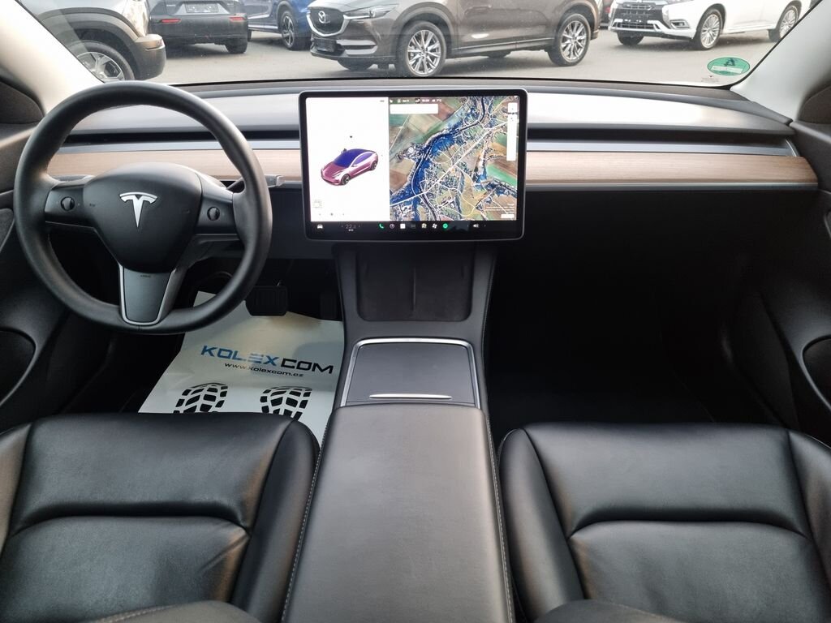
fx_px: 624
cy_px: 312
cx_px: 416
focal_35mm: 26
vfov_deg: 53.1
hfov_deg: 67.3
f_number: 1.8
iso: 640
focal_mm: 5.4
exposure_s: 1/50
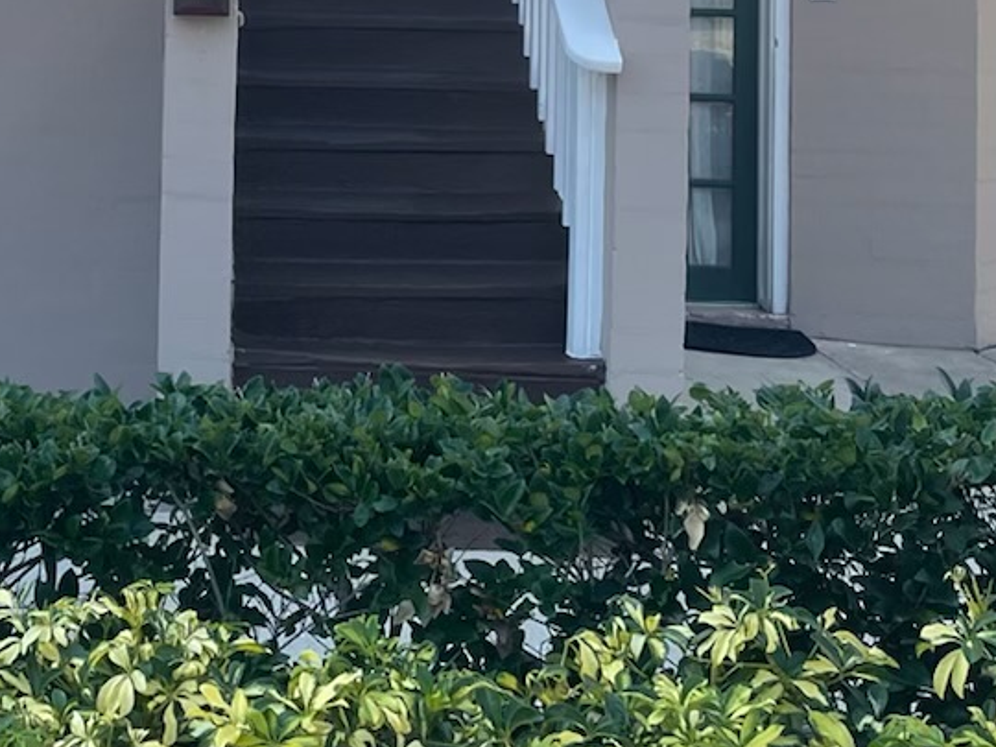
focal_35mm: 77
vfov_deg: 18.1
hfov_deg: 24.7
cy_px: -173
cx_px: 118
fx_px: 2216
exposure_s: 1/707
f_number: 1.6
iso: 32
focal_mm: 4.2
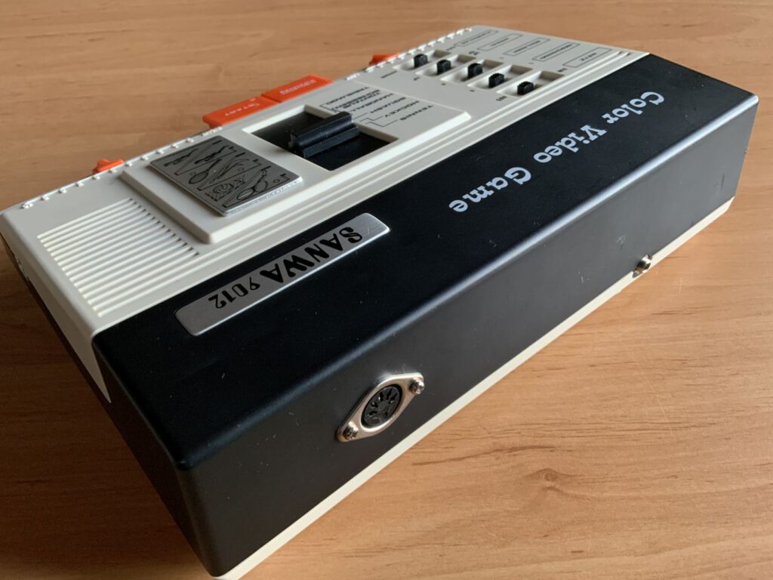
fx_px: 648
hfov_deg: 61.7
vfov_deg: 48.2
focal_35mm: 29
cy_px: 290
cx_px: 386
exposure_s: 1/60
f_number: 1.8
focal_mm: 3
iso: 250
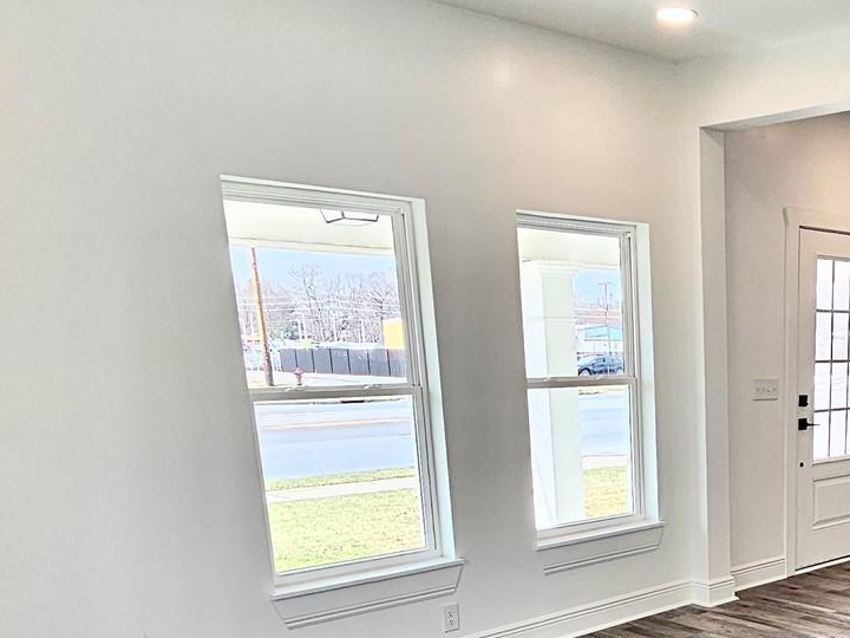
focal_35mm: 37
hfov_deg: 45.4
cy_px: 581
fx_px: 909
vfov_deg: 36.2
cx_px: 769
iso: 50
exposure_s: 1/136
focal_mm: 2.2
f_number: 2.2
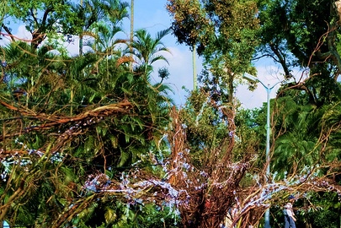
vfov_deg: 13.8
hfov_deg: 20.7
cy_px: 282
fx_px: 909
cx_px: 315
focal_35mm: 96
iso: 800
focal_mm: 25.6
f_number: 5.6
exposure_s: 1/2500
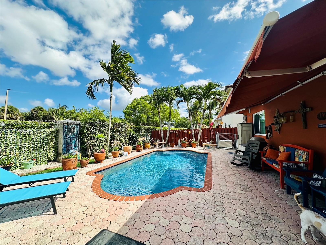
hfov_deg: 102.1
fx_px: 132
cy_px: 122
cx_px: 163
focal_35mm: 14
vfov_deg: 85.7
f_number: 2.2
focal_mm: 2.22
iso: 40
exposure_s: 1/1715
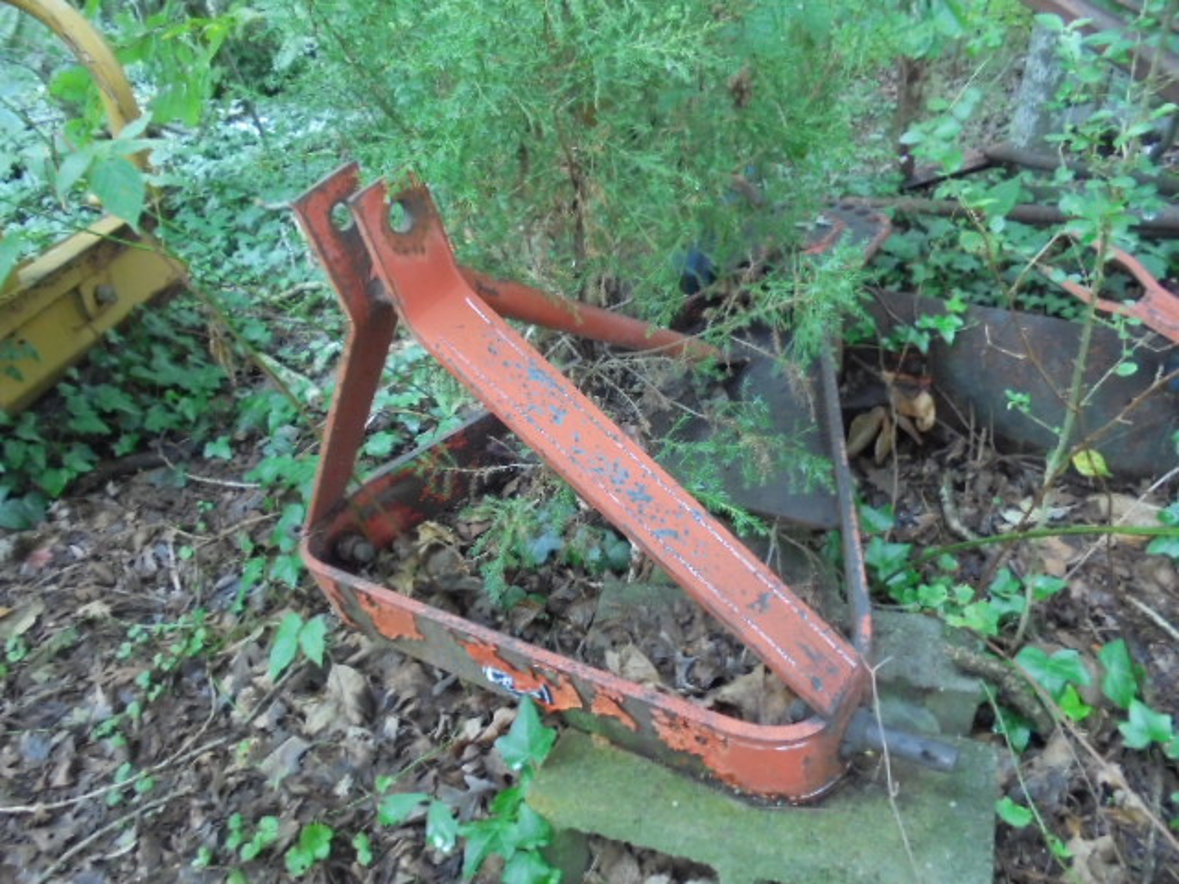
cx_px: 590
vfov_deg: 53.1
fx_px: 886
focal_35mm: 26
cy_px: 442
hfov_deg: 67.3
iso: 500
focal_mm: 4.6
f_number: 3.5
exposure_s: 1/50
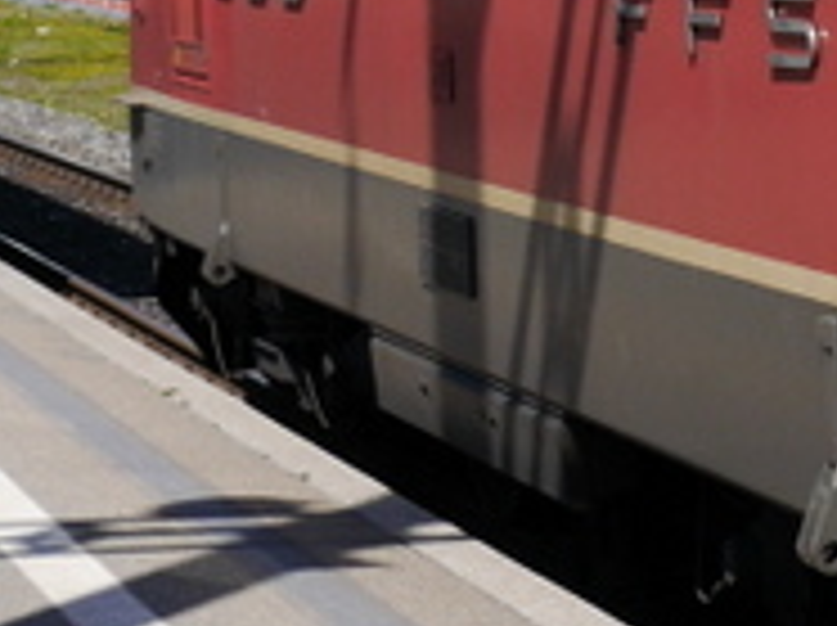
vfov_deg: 7.6
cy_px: -113
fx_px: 4685
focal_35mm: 194
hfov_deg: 9.5
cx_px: 1670
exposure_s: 1/400
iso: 160
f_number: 8
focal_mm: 18
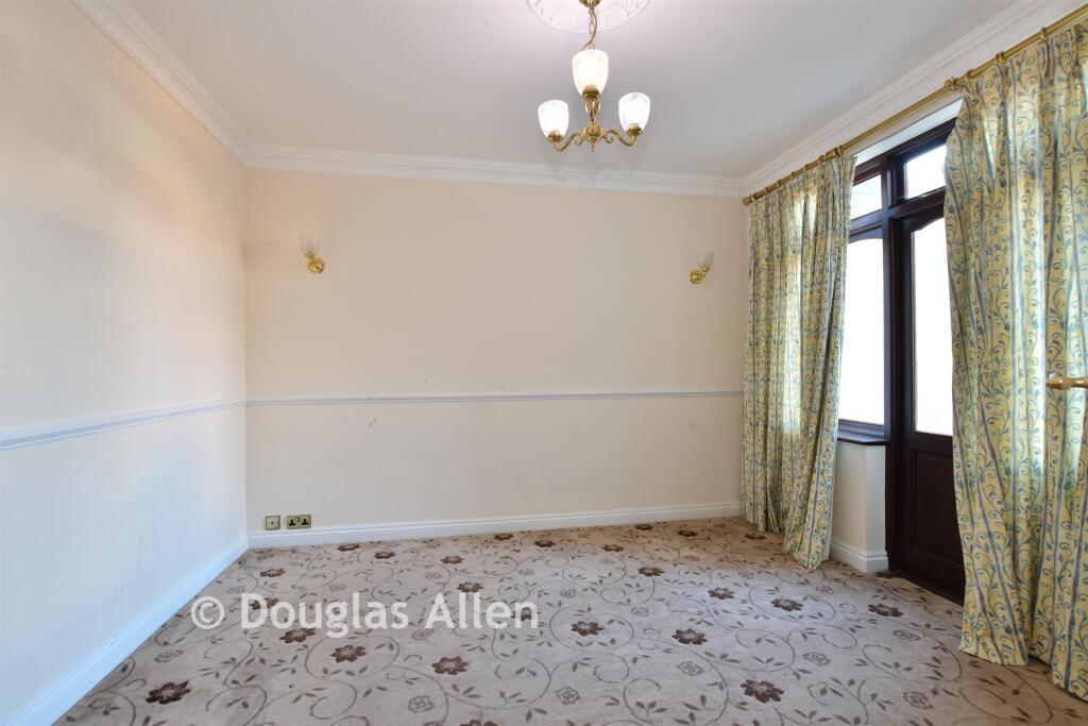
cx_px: 544
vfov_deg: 77.3
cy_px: 363
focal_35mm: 15
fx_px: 453
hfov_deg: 100.4
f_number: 8
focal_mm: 10
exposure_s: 1.3
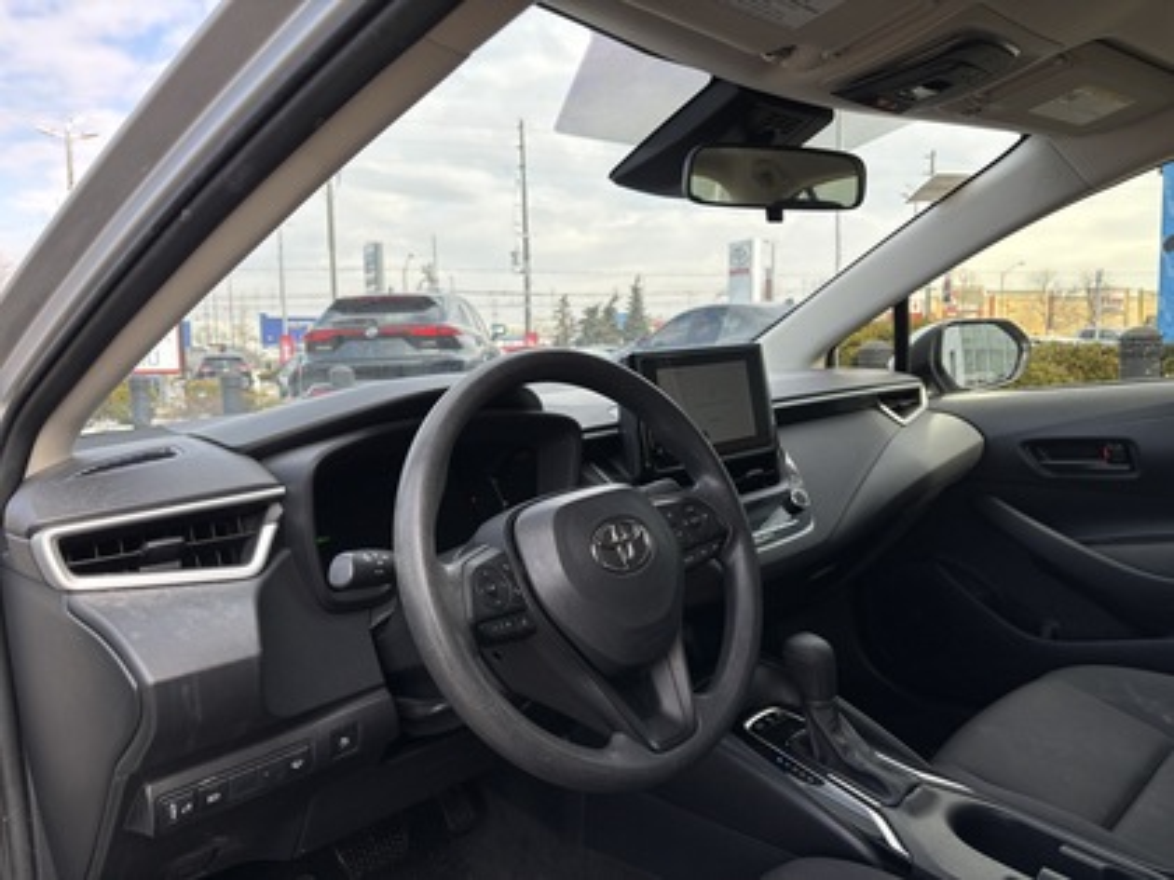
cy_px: 440
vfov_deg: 53.1
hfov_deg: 67.3
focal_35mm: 26
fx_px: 882
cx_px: 587
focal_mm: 5.96
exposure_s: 1/865
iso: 50
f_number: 1.6
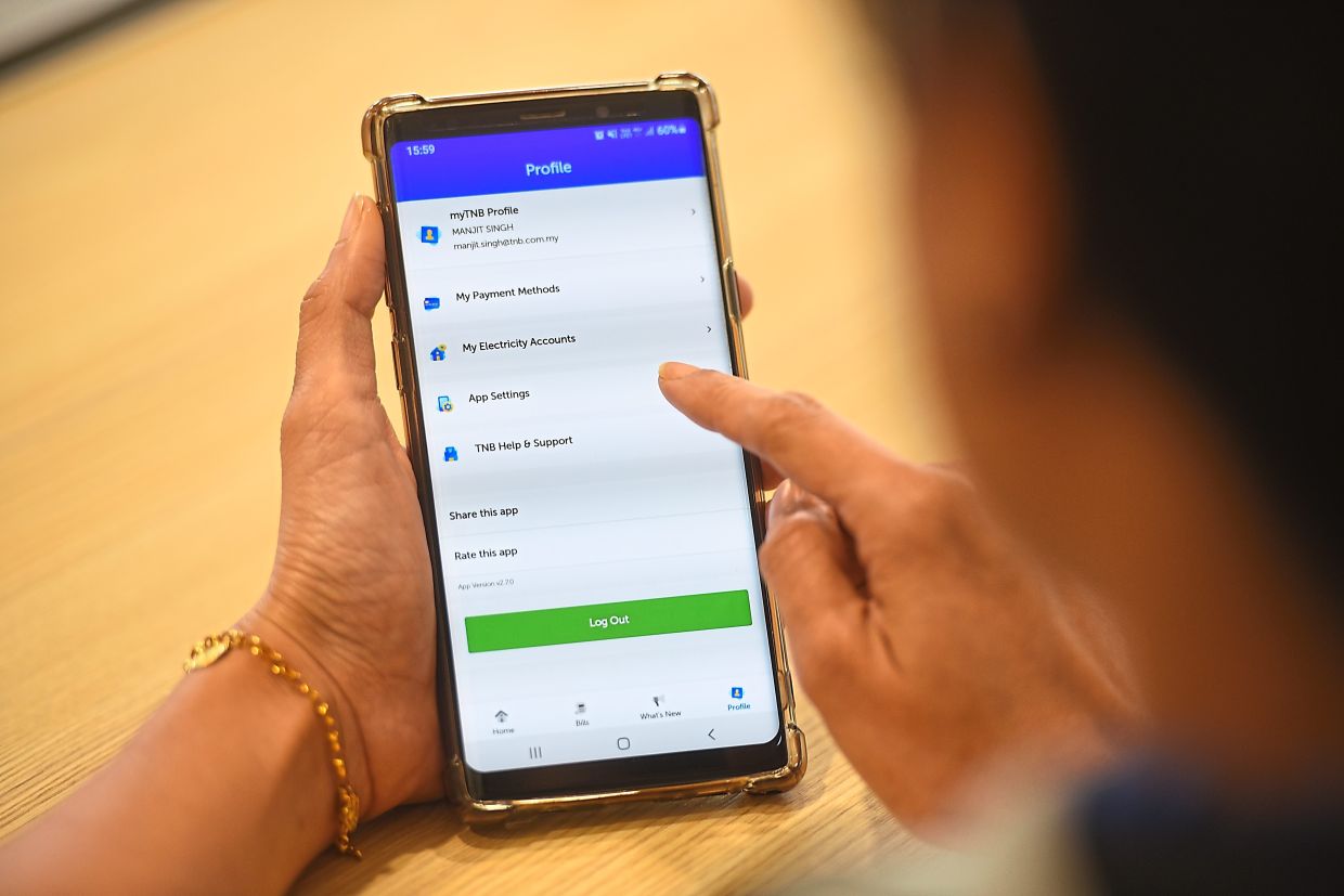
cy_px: 448
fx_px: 7467
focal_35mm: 200
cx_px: 672
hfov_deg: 10.3
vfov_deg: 6.9
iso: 640
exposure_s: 1/160
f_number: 2.8
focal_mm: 200
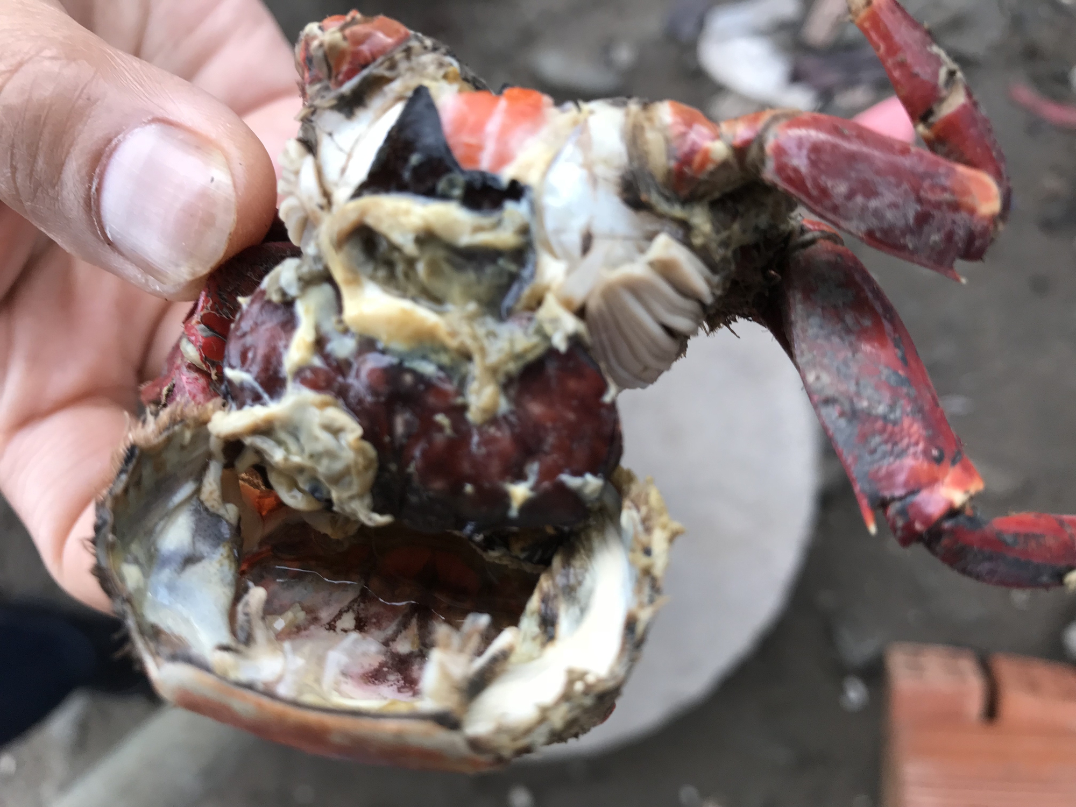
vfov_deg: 49.7
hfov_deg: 63.4
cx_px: 538
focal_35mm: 28
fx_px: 870
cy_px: 404
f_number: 1.8
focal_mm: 3.99
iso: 40
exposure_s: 1/100
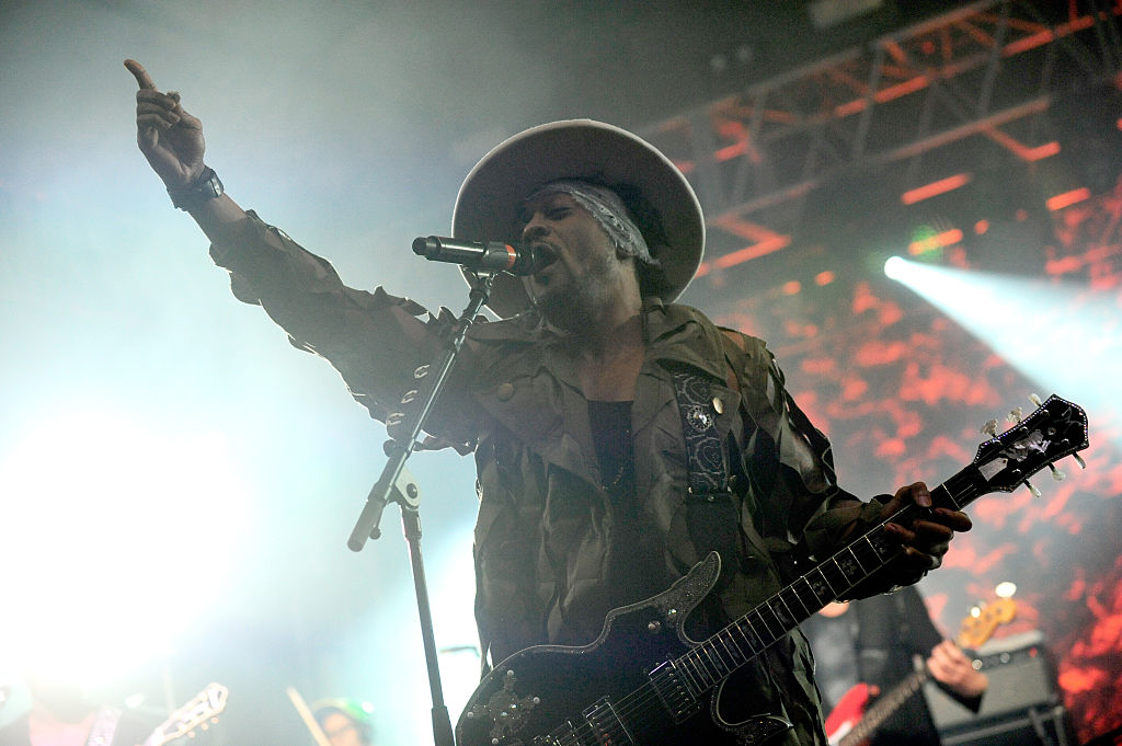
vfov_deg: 19.4
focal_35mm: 70
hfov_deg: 28.9
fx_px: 2180
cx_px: 561
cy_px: 373
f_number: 2.8
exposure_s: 1/500
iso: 2500
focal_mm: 70
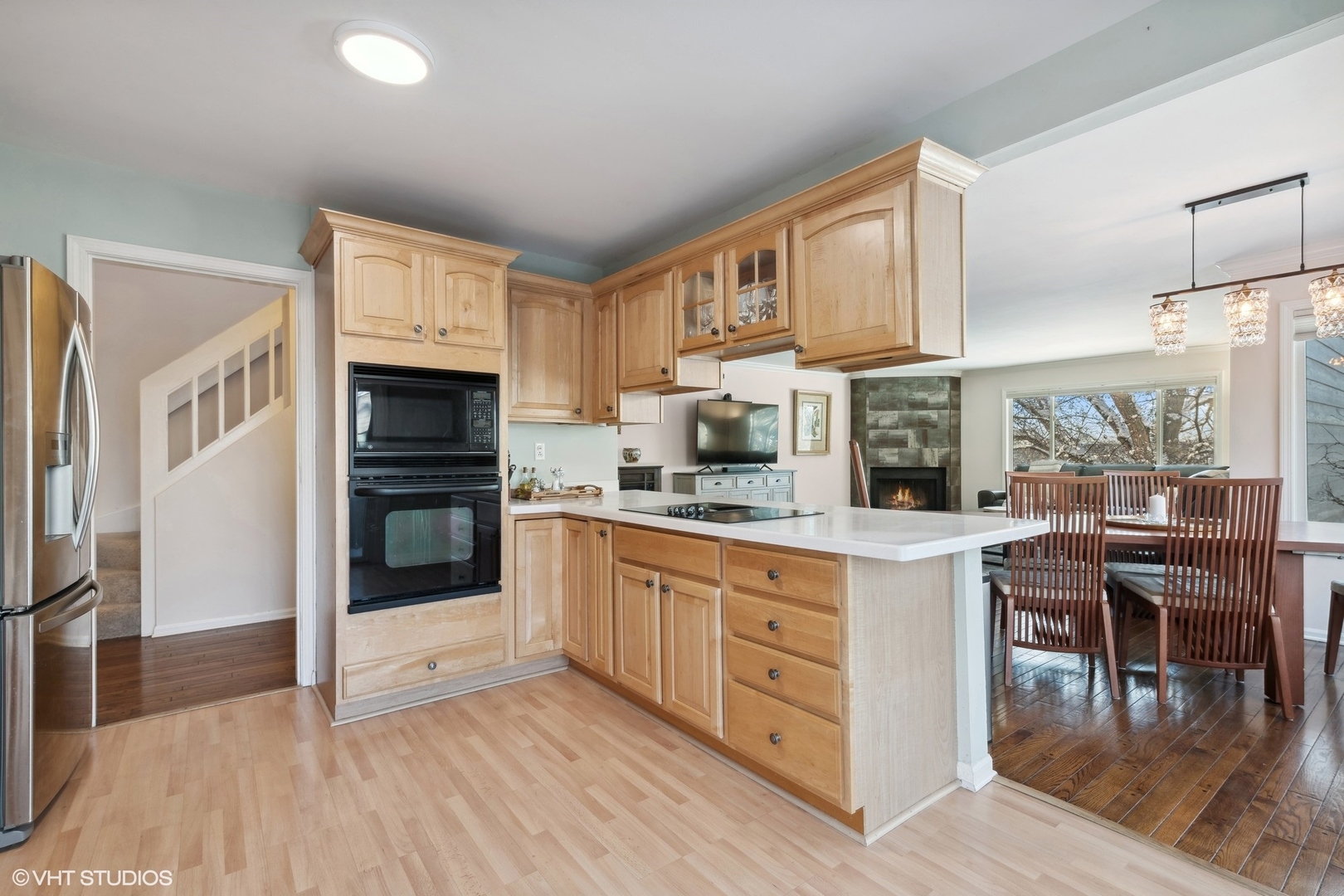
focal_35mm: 16
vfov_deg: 73.7
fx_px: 597
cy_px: 448
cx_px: 672
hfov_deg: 96.7
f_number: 9.5
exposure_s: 1/15
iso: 200
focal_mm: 16
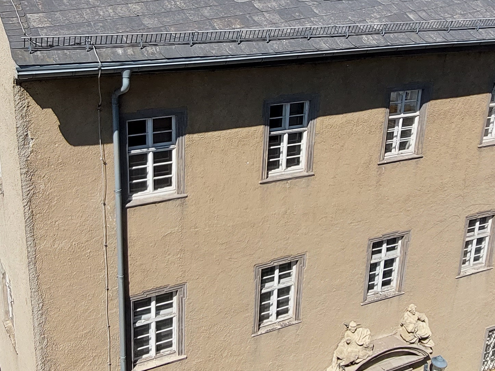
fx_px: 515
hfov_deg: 51.1
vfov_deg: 38.8
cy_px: 103
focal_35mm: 36
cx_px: 208
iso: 50
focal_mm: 1.74
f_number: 2.2
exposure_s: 1/1637
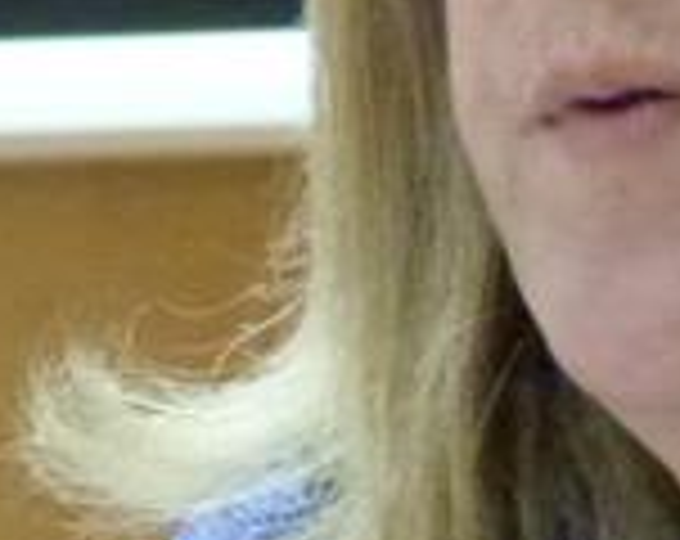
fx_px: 27059
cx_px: 842
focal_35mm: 1348
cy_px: 104
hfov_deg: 1.4
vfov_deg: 1.1
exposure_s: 1/30
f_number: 4.1
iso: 1600
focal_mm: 58.4
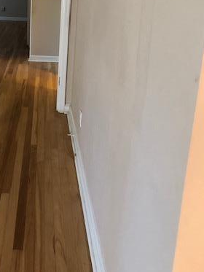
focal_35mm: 48
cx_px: 42
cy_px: 71
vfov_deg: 38.7
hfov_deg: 29.6
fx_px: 377
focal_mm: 3.99
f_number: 1.8
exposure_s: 1/13
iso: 100
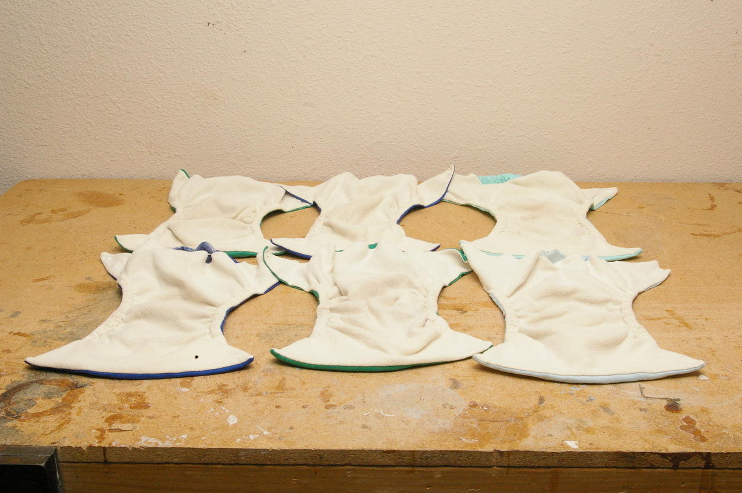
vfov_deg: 31.8
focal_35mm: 42
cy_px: 246
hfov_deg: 46.4
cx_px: 371
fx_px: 865
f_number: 22
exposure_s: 1/180
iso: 1600
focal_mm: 28
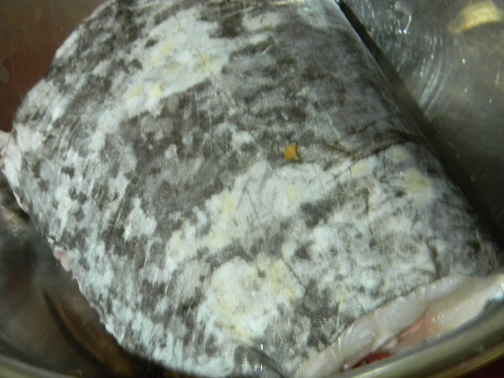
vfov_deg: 17.8
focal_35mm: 83
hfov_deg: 23.6
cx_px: 252
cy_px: 189
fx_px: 1208
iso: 400
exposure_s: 1/5
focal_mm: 15.1
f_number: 4.5
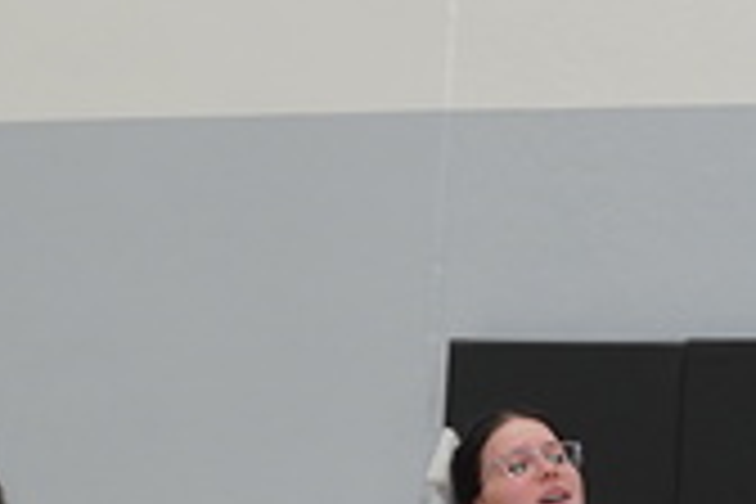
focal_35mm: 426
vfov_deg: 3.2
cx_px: 1557
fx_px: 8945
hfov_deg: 4.8
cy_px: 1019
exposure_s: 1/160
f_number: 4
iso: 1250
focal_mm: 70
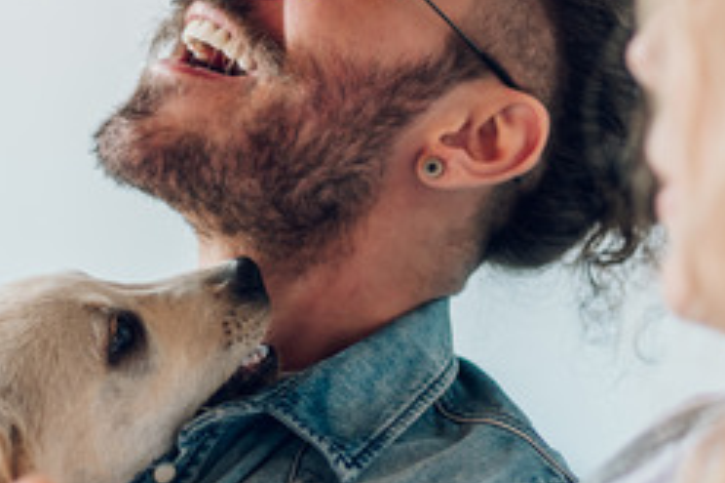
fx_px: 2214
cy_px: 389
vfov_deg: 12.4
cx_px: 316
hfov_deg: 18.6
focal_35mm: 110
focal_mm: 35
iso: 160
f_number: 1.8
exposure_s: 1/400
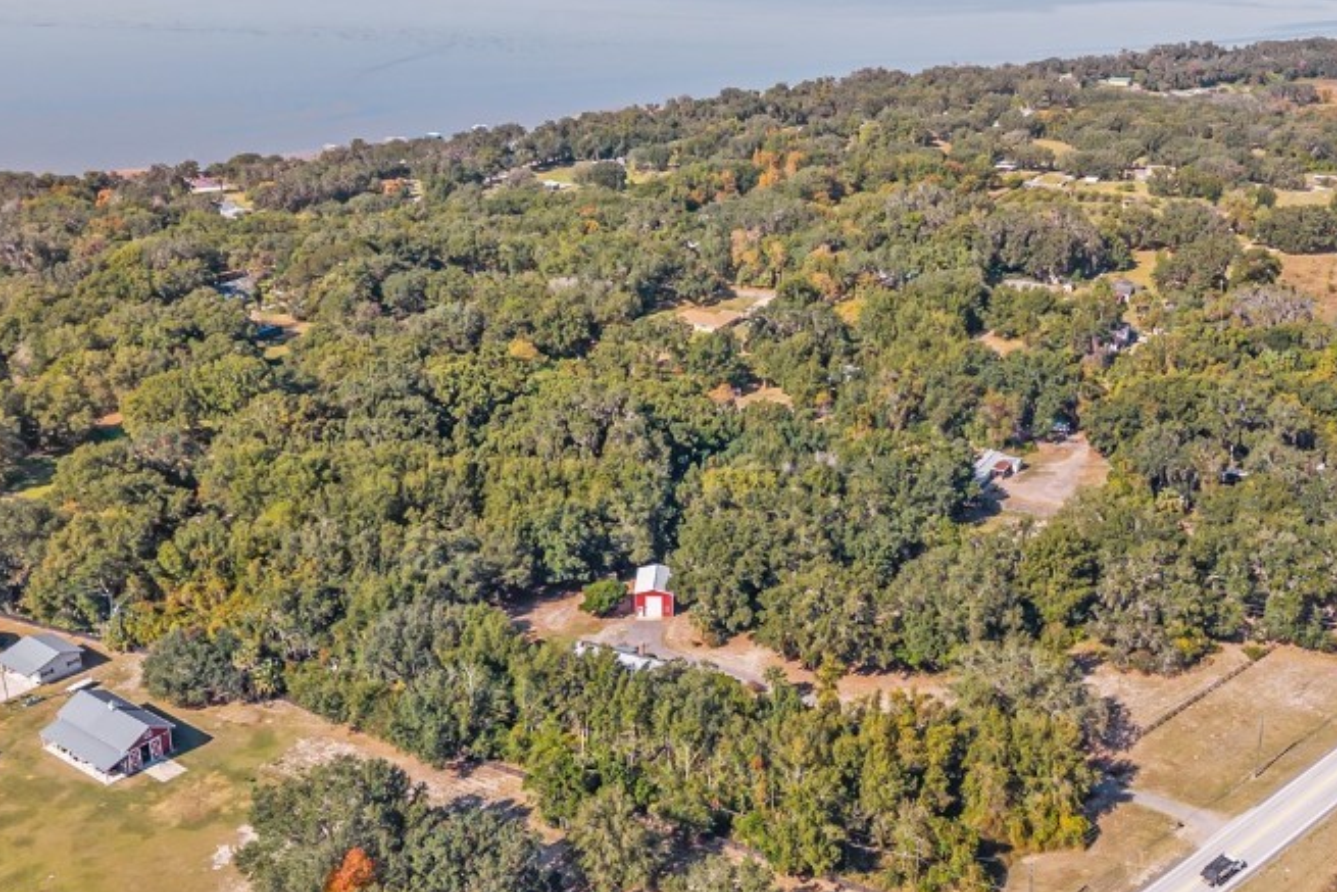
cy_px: 388
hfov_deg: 49.5
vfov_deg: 34.2
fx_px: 1449
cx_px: 735
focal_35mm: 39
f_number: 1.8
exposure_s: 1/3000
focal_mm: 8.67
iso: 170
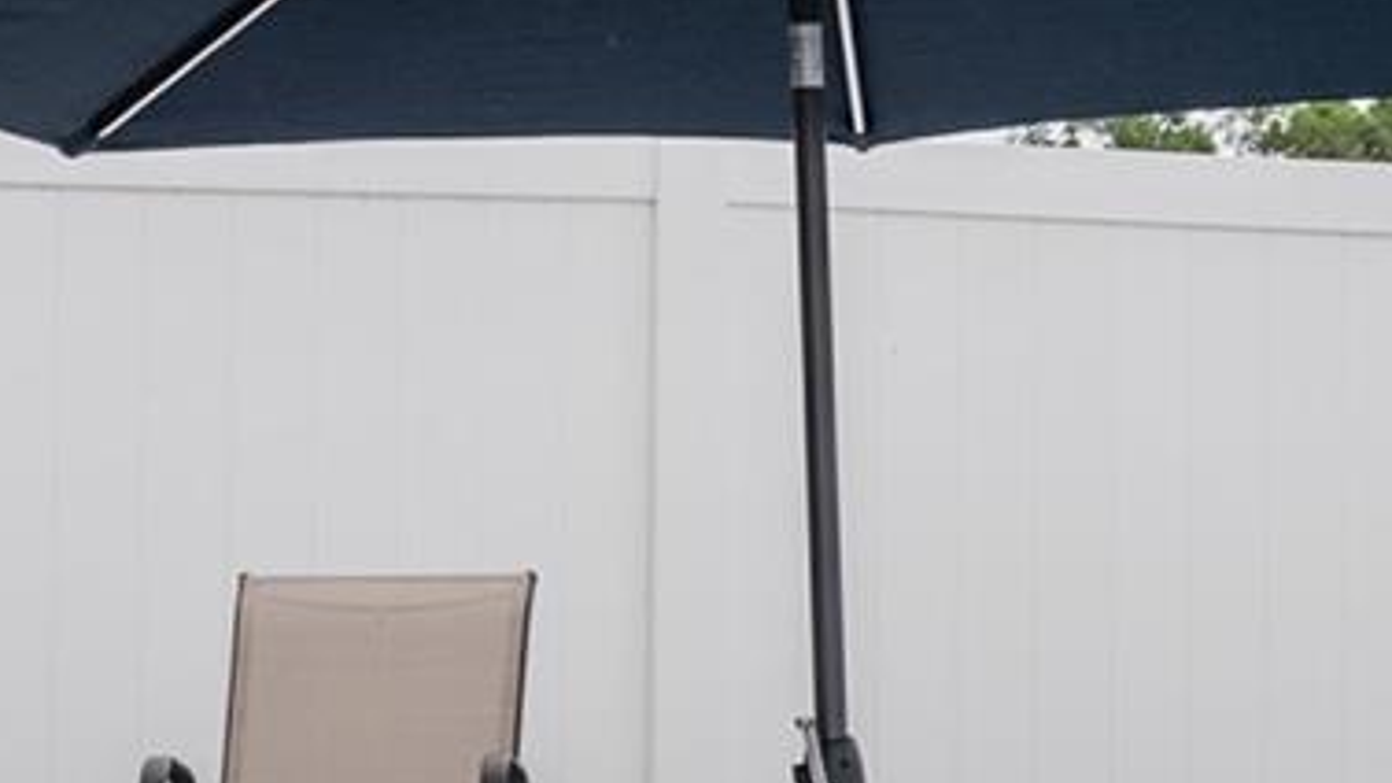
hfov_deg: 11.0
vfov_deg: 6.5
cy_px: 524
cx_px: 2167
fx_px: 6902
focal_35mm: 187
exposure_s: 1/125
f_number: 9
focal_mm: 42
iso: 125
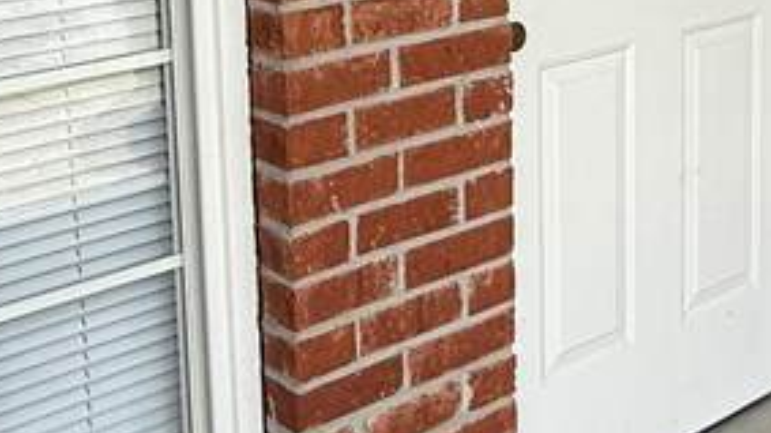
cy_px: -60
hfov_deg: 30.3
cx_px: 526
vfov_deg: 16.8
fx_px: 1410
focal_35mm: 69
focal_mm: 2.22
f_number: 2.2
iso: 50
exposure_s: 1/631
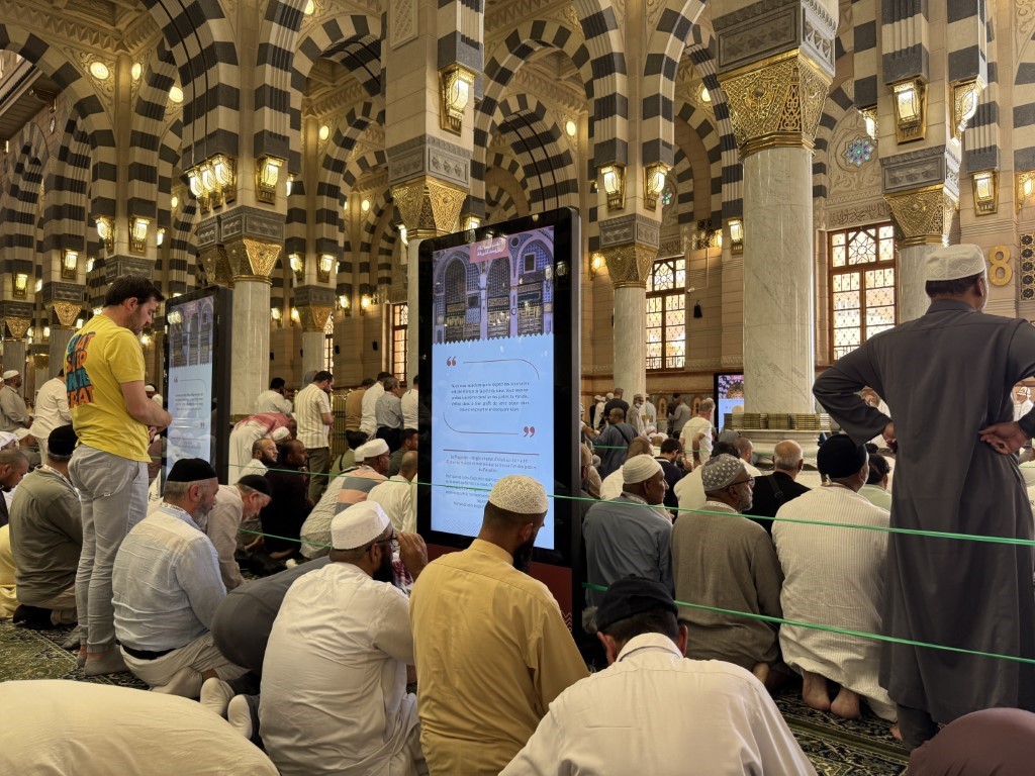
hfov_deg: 71.6
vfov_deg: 56.8
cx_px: 518
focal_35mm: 24
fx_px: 718
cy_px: 388
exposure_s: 1/60
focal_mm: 6.76
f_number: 1.78
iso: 125
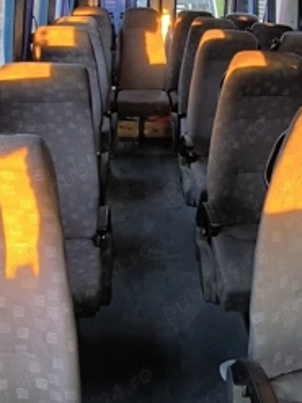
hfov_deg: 41.8
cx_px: 157
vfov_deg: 53.9
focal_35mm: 34
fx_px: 396
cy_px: 184
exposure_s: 1/33.3
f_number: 2.2
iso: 250
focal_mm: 1.65
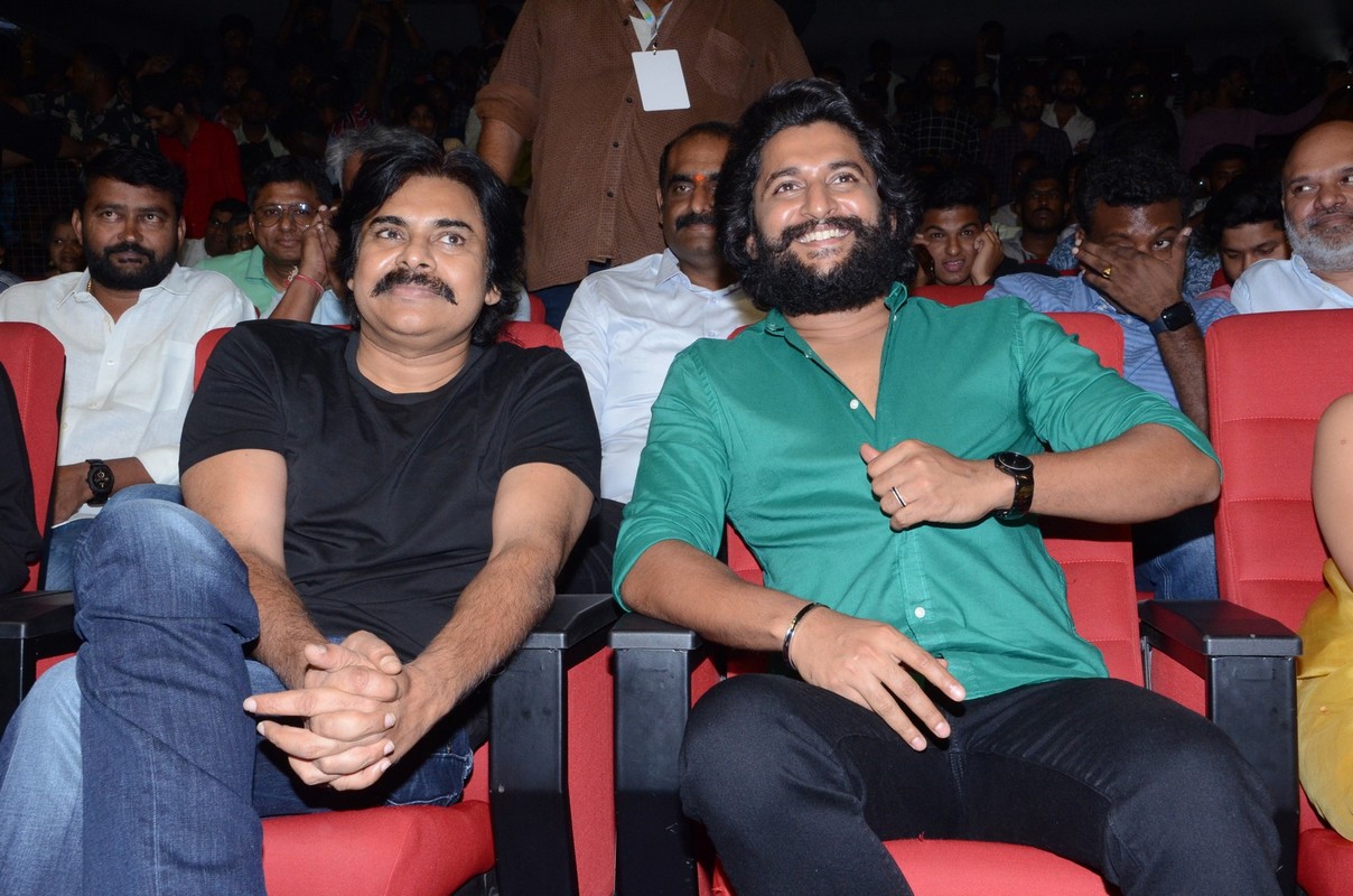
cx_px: 676
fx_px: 1575
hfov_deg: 46.5
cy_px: 448
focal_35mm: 42
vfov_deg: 31.8
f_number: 13
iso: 1250
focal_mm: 28
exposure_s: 1/125
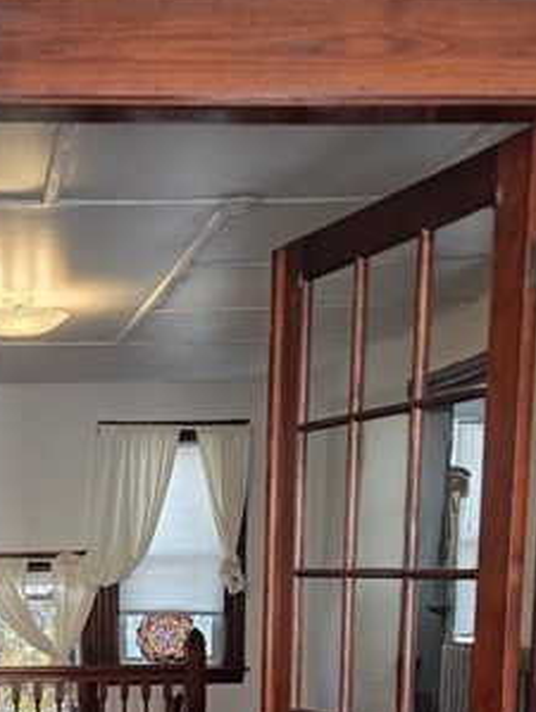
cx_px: 40
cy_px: 745
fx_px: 1215
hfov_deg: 24.1
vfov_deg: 30.0
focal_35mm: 59
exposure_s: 1/120
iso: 200
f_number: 1.8
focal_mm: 5.4
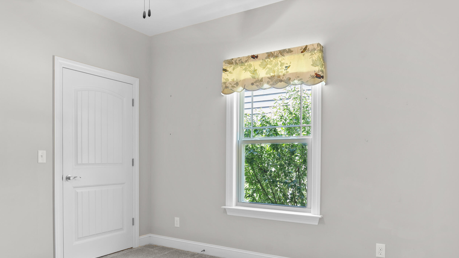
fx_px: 316
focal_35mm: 26
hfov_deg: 71.9
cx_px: 228
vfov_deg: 44.2
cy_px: 151
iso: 250
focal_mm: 16
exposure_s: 1
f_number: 9
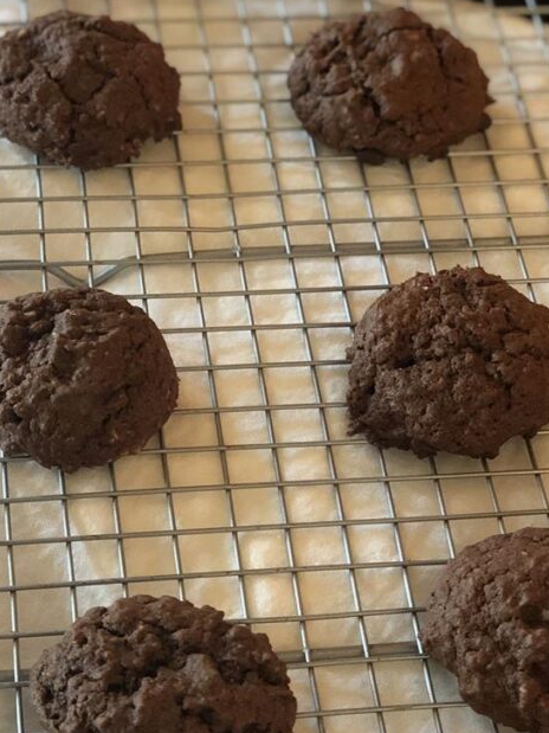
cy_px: 500
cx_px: 258
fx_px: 1819
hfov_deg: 17.2
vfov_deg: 22.6
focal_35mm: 86
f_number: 2.4
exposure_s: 1/15
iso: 160
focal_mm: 6
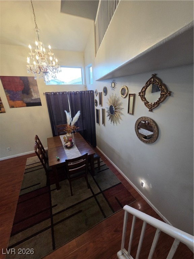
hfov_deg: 89.9
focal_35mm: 13
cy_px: 130
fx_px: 97
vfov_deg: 106.2
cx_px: 97
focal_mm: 2.2
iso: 320
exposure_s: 1/60
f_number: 2.2
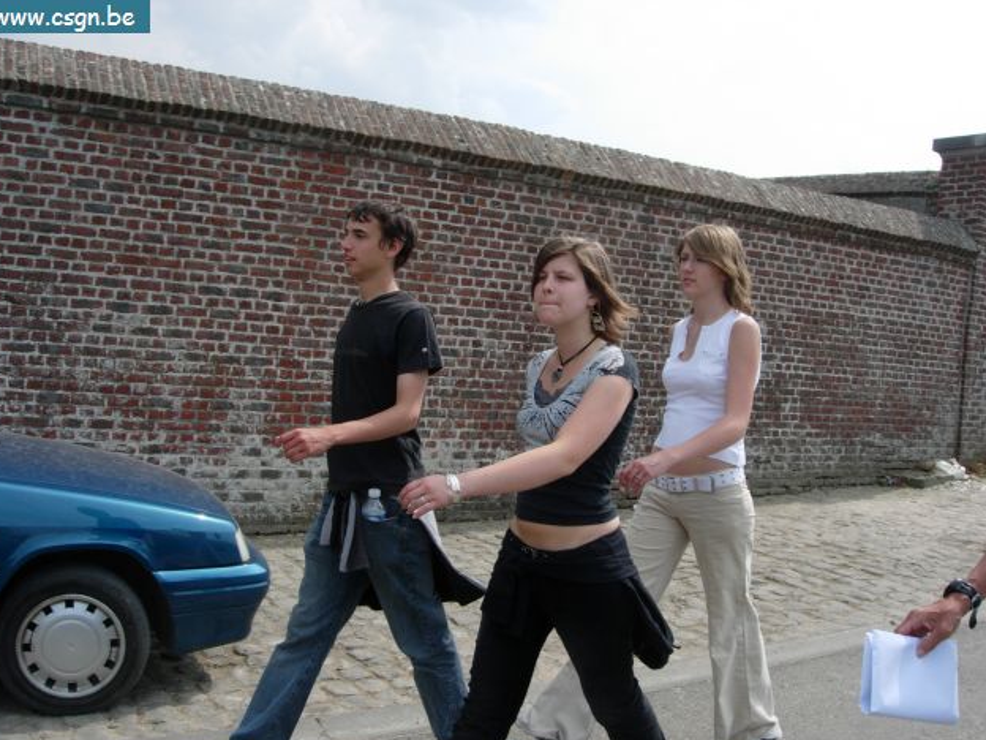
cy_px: 376
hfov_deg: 47.9
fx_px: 1111
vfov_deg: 36.8
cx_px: 482
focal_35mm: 39
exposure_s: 1/558
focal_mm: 7.8
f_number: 4.8
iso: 64
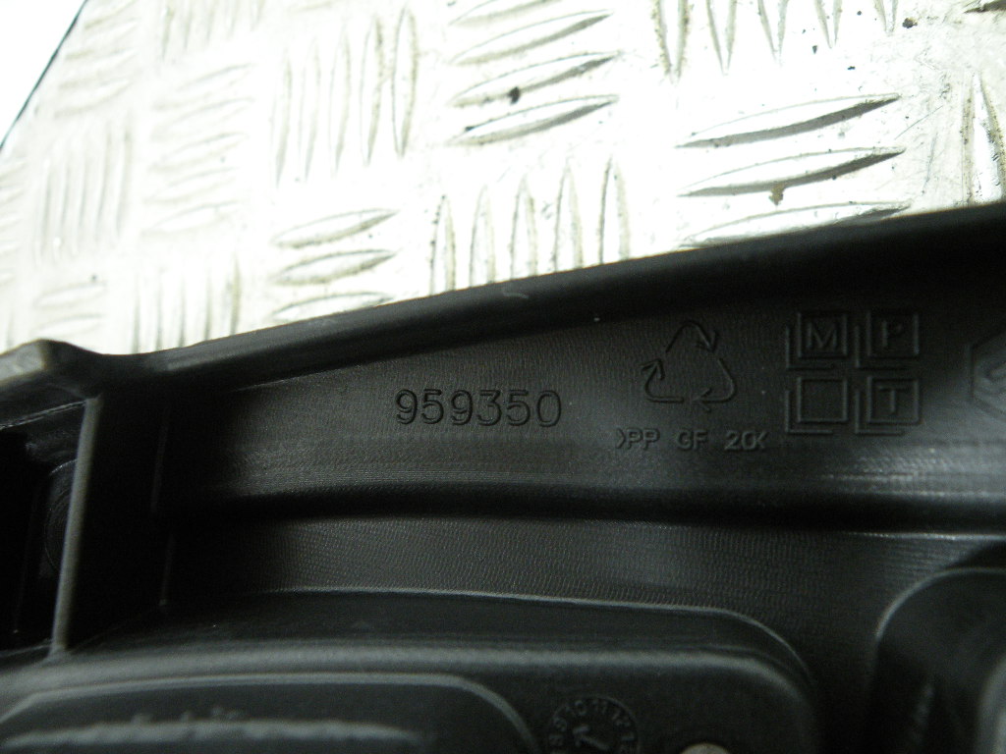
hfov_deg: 65.3
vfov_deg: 51.4
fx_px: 785
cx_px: 503
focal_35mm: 27
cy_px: 377
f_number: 2.8
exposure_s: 1/62.6
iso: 294
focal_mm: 4.7
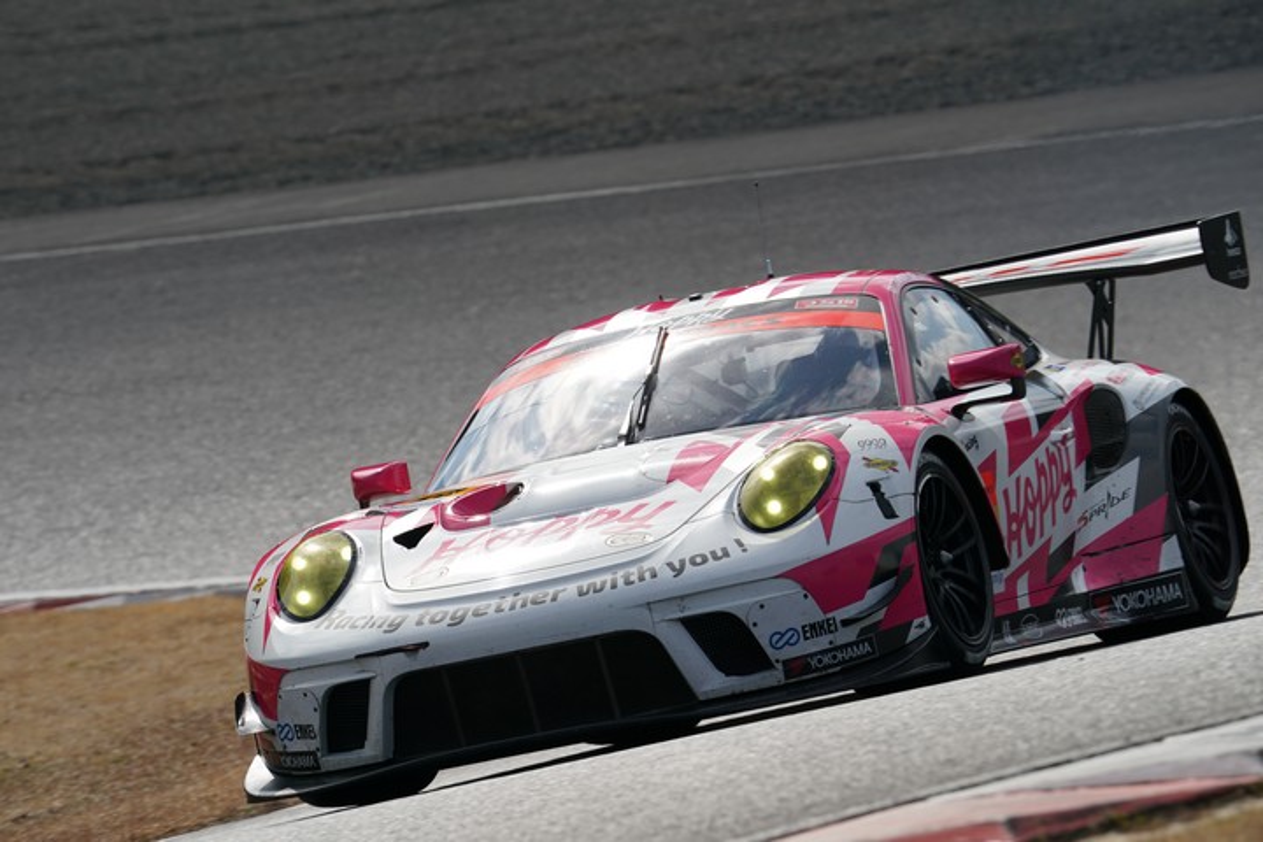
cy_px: 421
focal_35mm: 407
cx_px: 632
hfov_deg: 5.1
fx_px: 14278
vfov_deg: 3.4
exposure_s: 1/640
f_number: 10
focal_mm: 407
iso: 200
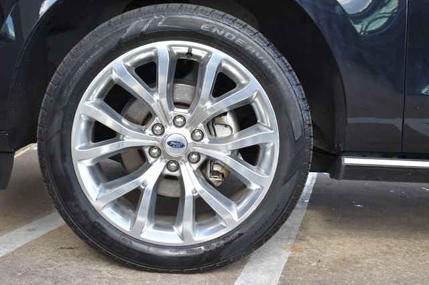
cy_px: 142
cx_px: 214
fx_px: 607
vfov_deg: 26.5
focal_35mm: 51
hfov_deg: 38.9
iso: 200
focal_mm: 34
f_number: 5.6
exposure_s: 1/160
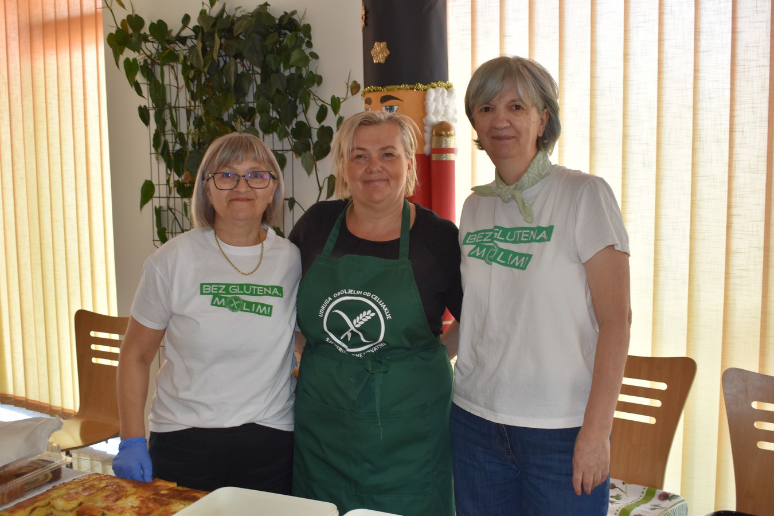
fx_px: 806
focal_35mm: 38
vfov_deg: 35.5
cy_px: 258
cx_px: 387
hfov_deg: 51.3
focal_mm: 25
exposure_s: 1/30
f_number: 5.6
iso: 200
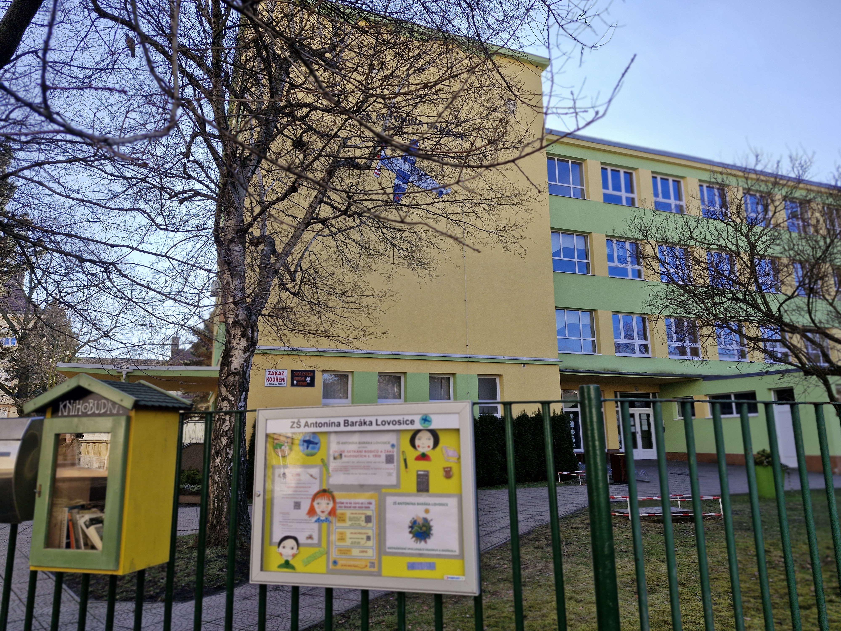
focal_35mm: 23
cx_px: 420
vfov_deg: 58.9
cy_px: 316
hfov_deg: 73.9
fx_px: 559
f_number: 1.8
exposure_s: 1/988
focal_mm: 5.54
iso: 50
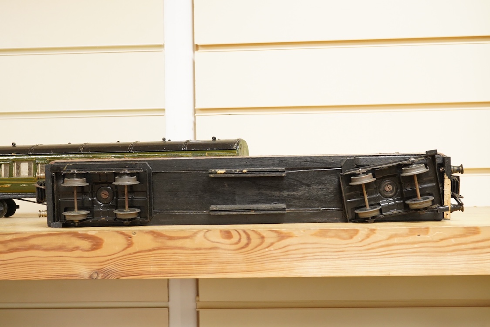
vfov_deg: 29.9
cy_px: 164
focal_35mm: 45
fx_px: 612
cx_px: 245
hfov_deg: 43.6
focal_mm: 30
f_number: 10
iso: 2500
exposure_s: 1/80
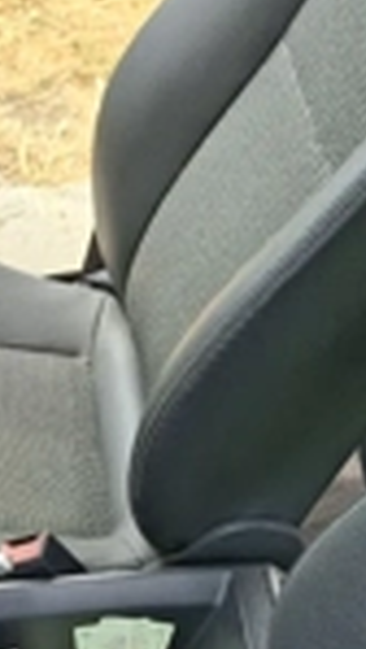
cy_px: 688
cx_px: -92
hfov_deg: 15.8
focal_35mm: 73
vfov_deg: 26.9
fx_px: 1257
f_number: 1.8
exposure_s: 1/185
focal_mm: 4.69
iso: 25
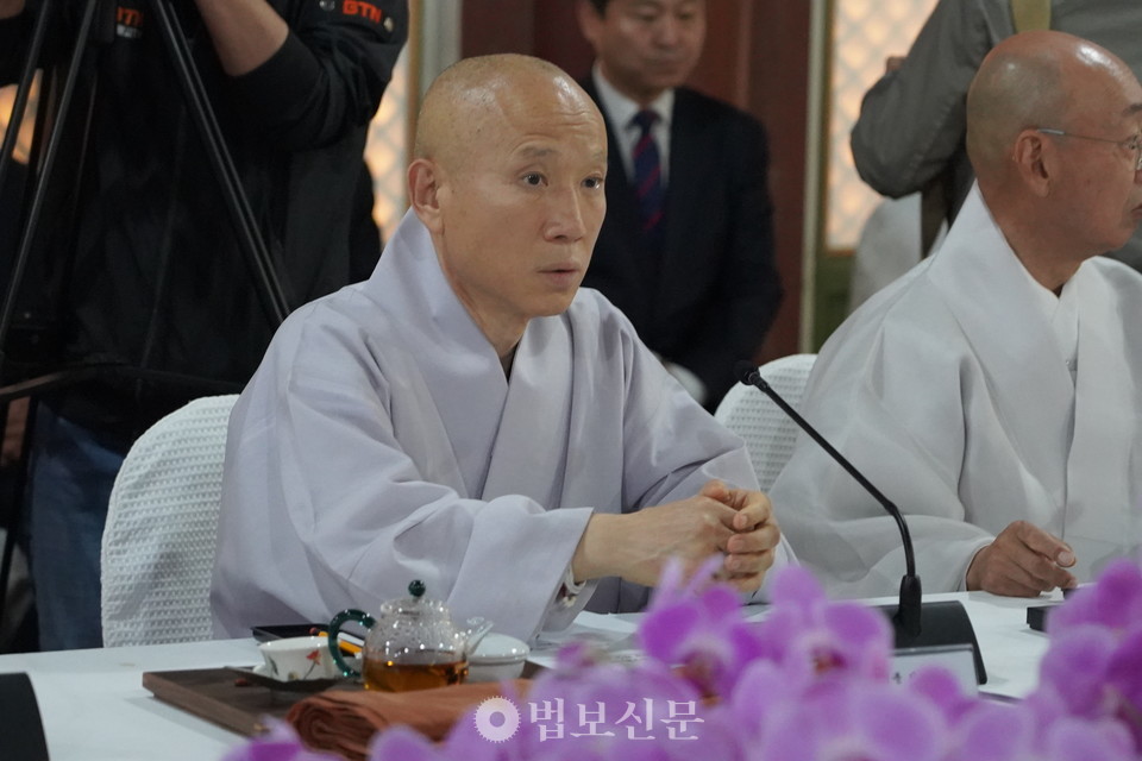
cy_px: 380
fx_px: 4980
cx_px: 571
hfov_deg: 13.1
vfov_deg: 8.7
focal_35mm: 157
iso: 8000
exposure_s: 1/160
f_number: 4
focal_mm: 105
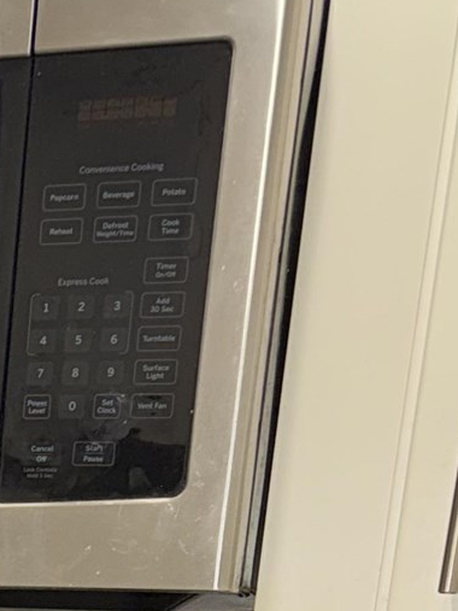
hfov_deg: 12.2
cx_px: -422
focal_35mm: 109
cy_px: 1180
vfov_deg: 15.0
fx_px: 1924
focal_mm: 6.76
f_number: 1.78
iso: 50
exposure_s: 1/27
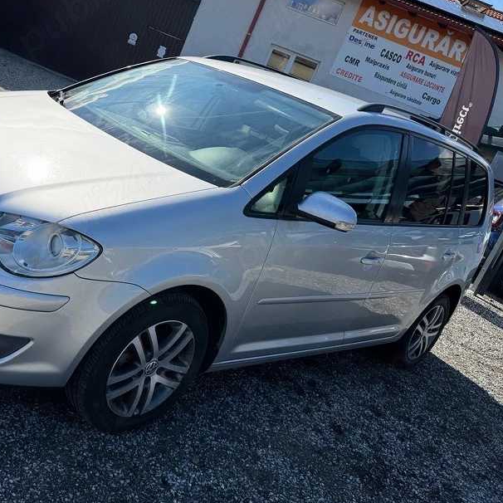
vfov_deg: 47.0
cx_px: 163
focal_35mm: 35
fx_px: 575
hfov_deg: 46.4
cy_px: 210
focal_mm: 6.76
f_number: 1.78
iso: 80
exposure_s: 1/3759
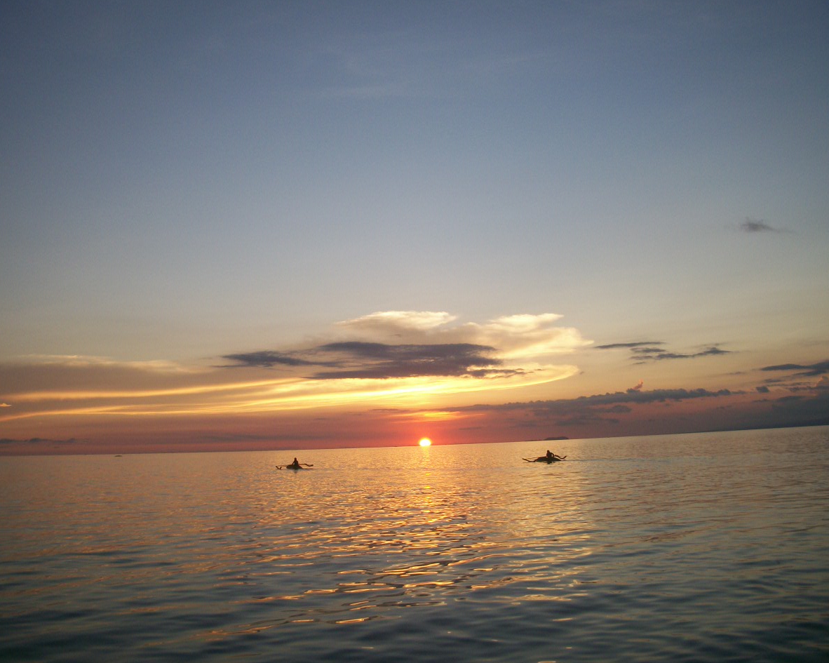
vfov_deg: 40.1
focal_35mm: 37
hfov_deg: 49.1
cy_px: 330
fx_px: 908
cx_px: 414
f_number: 3.1
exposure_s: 1/320
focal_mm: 6.3
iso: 80
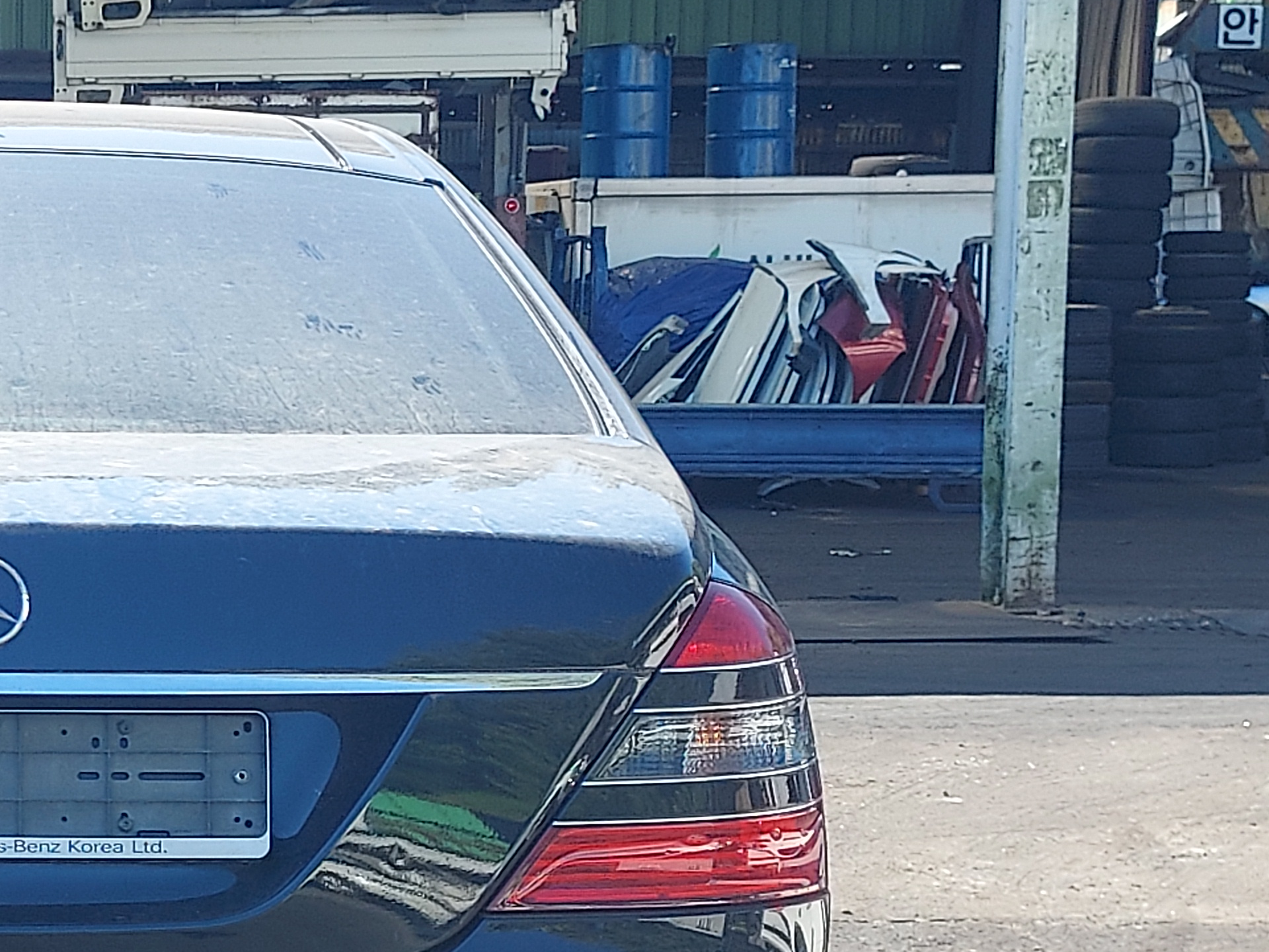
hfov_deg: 34.3
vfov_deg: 28.4
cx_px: -42
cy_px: 779
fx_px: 1833
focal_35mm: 50
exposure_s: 1/220
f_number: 1.8
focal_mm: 4.6
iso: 40
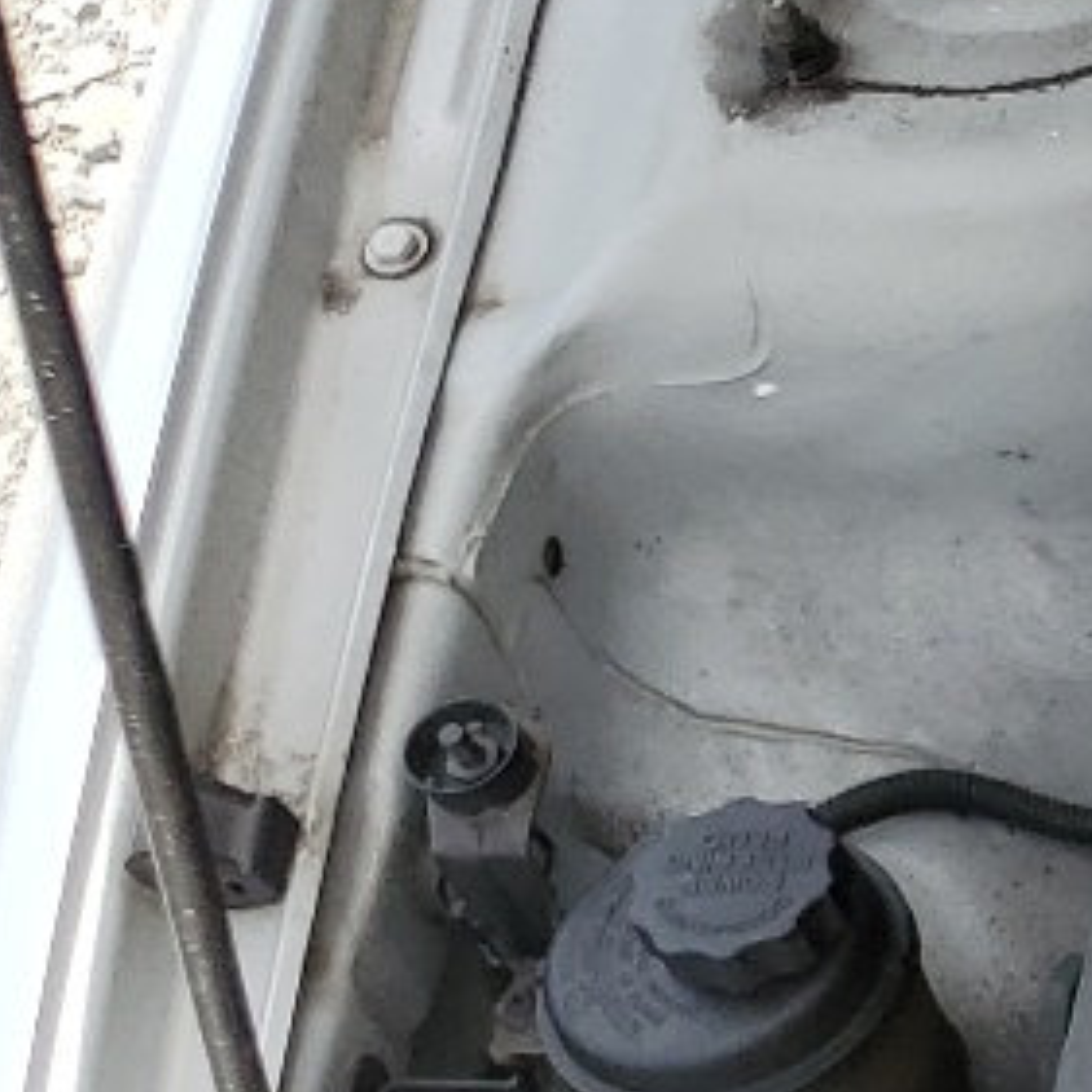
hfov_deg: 10.3
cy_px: 847
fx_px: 4675
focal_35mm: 131
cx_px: 3089
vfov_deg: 13.3
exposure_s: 1/1667
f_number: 1.5
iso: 50
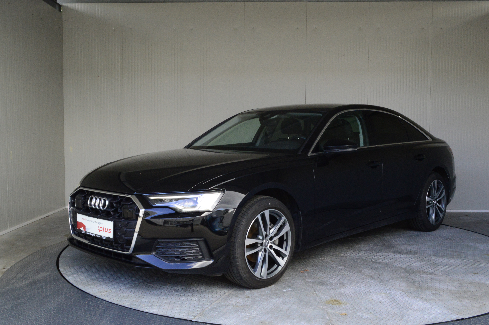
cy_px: 162
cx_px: 244
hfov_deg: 53.2
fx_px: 489
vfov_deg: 36.8
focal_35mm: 36
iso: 1400
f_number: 14
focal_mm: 24
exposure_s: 1/40
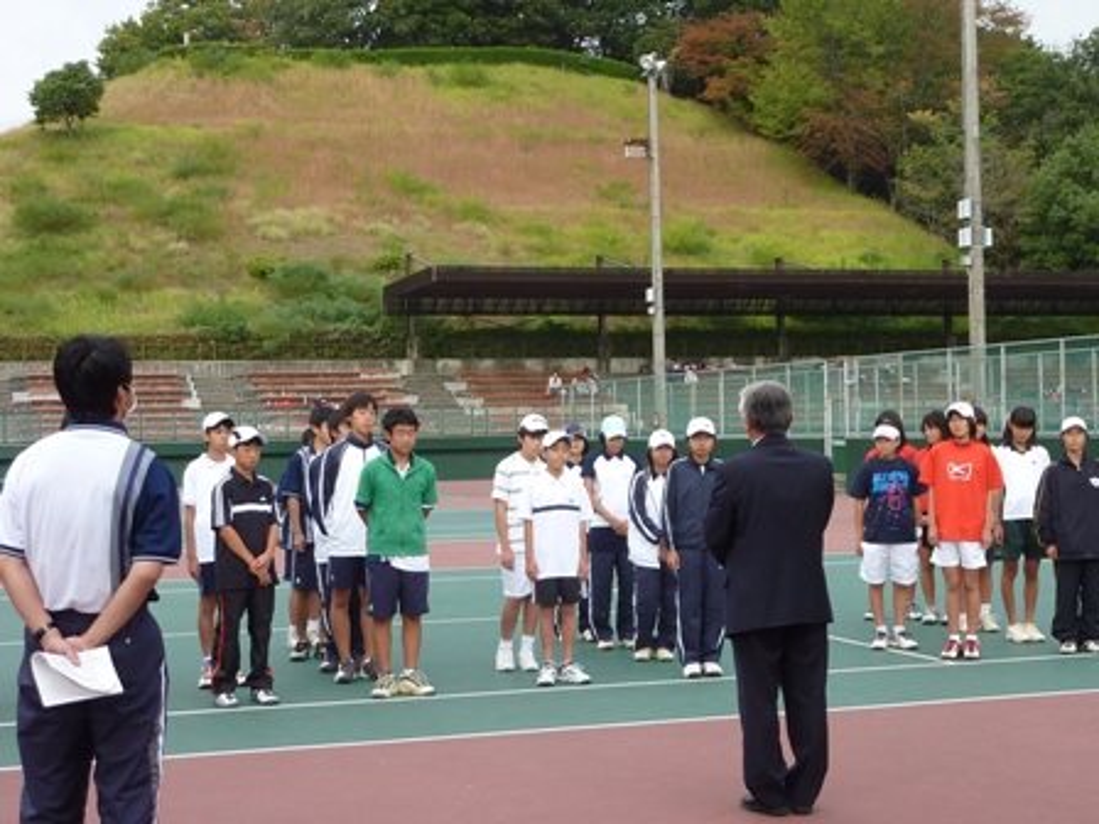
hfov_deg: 33.8
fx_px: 1810
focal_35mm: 57
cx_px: 550
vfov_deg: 25.7
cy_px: 412
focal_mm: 6.5
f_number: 4
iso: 80
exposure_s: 1/160
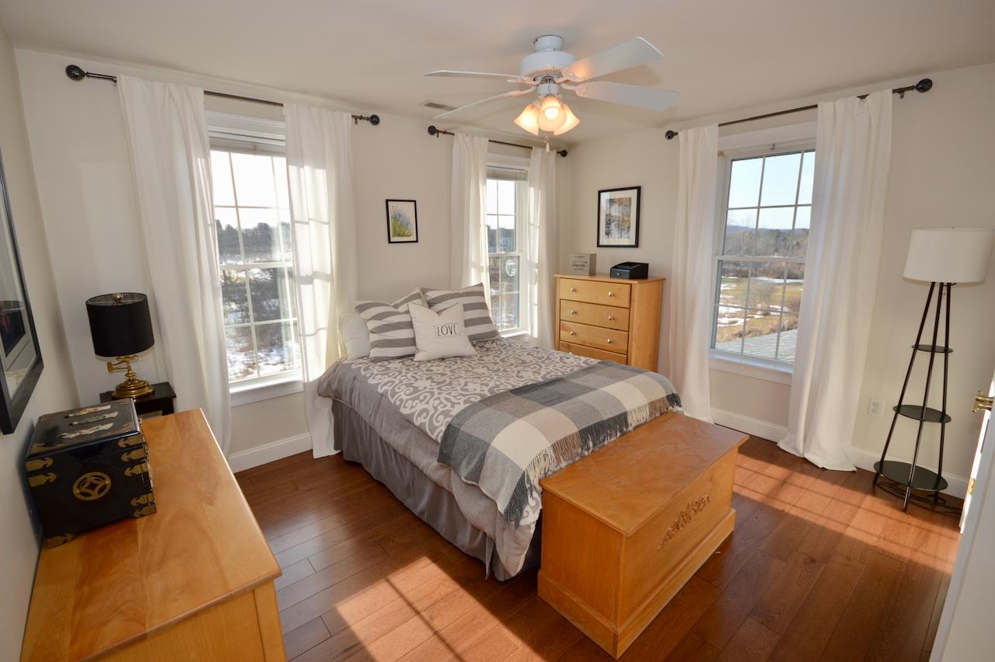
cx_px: 498
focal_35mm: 15
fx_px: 414
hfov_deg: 100.4
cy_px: 331
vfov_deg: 77.3
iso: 180
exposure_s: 1/125
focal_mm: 10
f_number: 5.6
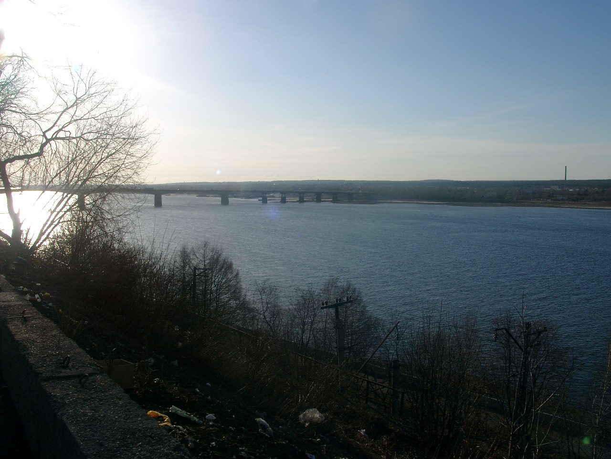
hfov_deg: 54.0
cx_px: 306
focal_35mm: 34
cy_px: 230
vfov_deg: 41.8
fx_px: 600
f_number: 5.6
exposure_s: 1/771
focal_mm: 7.13
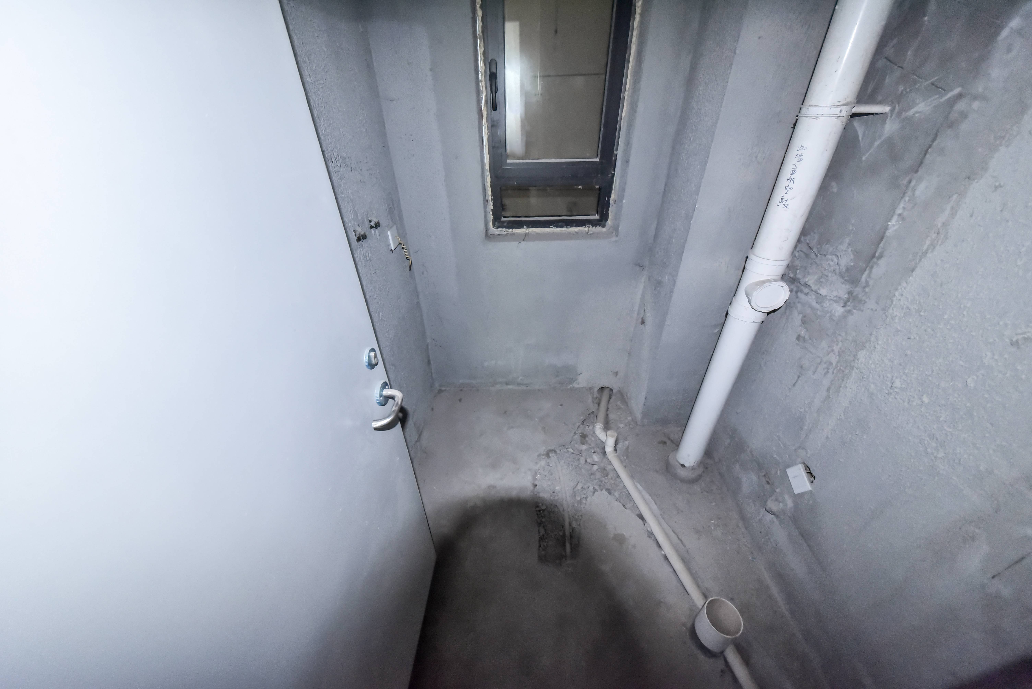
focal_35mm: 12
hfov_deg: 112.6
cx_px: 516
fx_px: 344
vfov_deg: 90.1
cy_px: 344
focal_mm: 12
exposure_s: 1/200
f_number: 4.5
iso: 4000
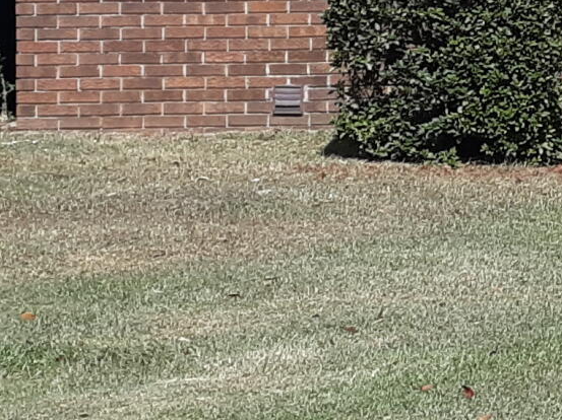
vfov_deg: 9.6
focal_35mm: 152
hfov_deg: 10.6
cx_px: 1458
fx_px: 2466
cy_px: -143
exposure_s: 1/1692
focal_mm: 3.7
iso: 40
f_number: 1.7
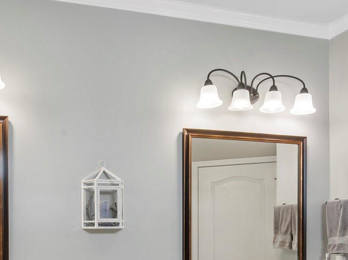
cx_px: 96
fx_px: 432
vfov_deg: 31.7
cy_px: 242
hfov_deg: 42.8
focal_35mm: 43
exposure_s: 1/2.5
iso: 100
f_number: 11
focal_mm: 16
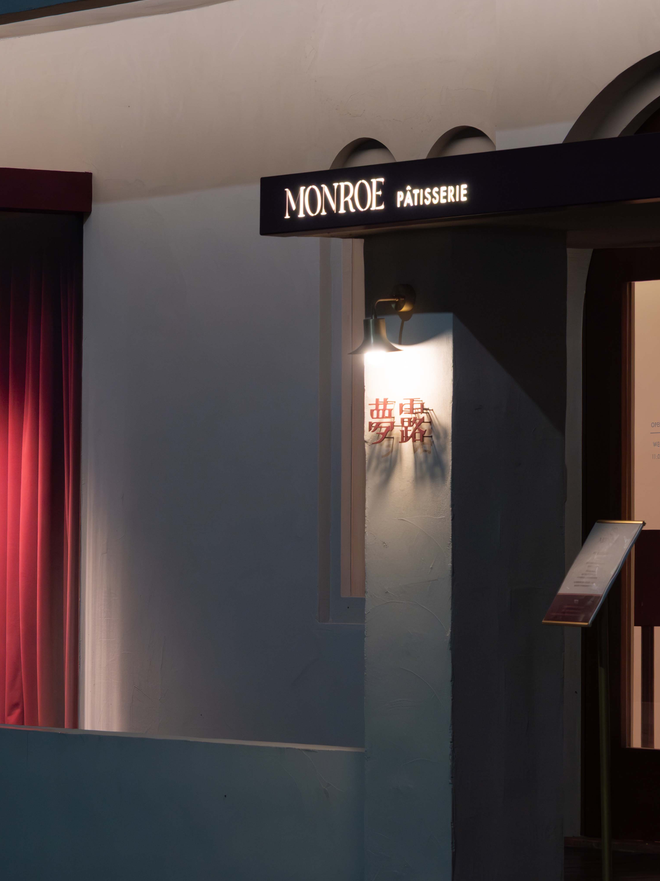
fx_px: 4093
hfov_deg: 9.2
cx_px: 251
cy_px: 441
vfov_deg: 12.3
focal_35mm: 161
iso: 1600
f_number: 6.4
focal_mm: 74.2
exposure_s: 1/15
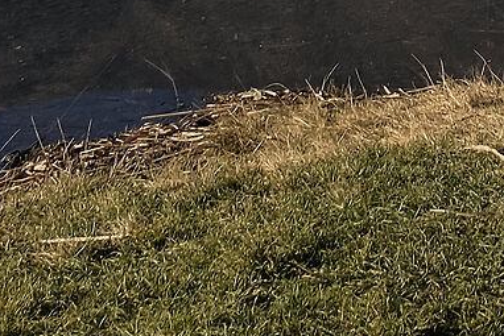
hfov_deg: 11.1
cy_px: -696
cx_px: 555
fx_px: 2549
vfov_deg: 6.8
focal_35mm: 182
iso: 320
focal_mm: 19.6
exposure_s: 1/200
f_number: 13
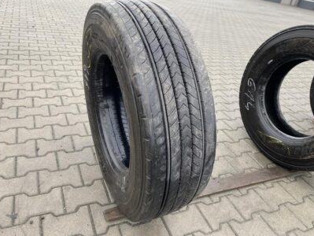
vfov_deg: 49.8
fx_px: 254
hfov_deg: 63.4
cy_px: 111
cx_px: 163
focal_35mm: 28
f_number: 1.8
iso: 40
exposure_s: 1/121
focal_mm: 4.25
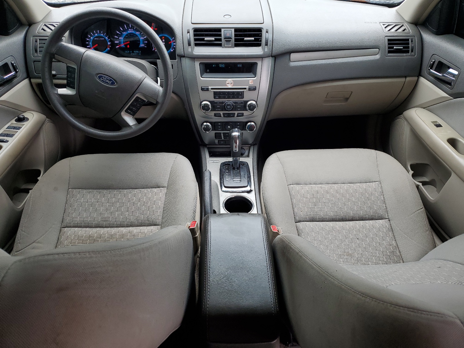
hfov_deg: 67.3
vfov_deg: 53.1
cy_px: 174
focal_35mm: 26
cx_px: 232
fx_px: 349
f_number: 1.5
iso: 50
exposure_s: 1/139
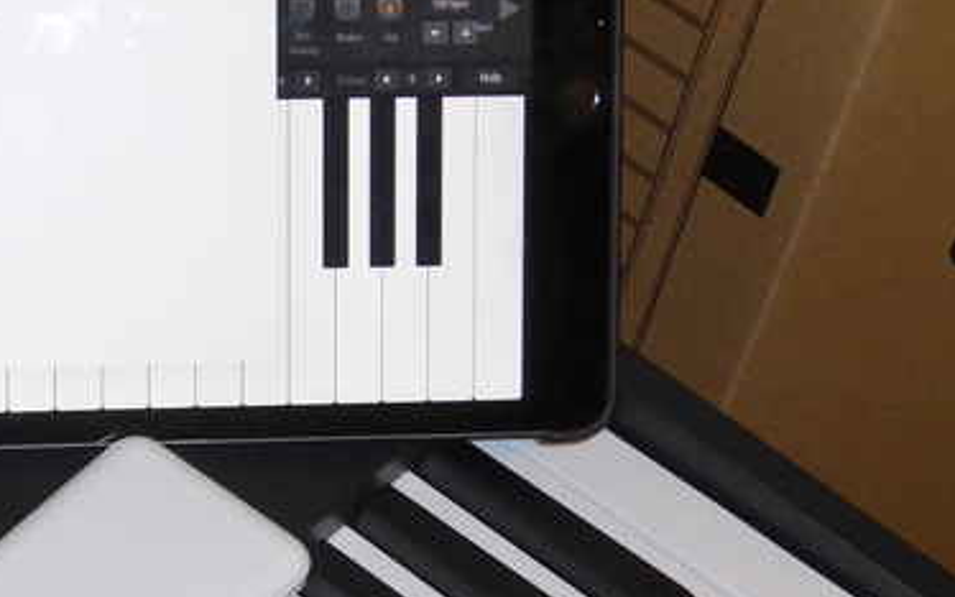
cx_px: -59
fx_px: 2890
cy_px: 370
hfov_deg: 18.2
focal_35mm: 111
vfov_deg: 11.8
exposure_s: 1/60
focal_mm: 10.1
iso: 500
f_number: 3.2
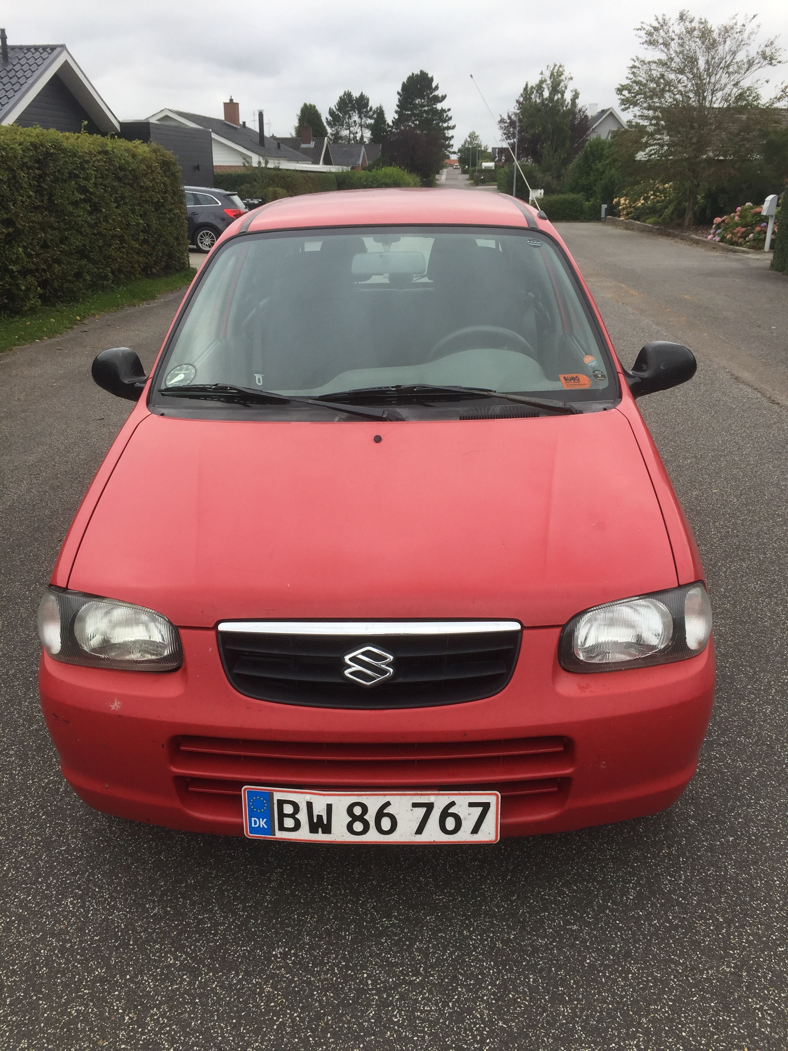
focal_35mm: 29
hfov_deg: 48.2
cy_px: 526
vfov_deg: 61.7
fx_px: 880
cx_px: 394
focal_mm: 4.15
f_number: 2.2
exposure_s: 1/416
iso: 32
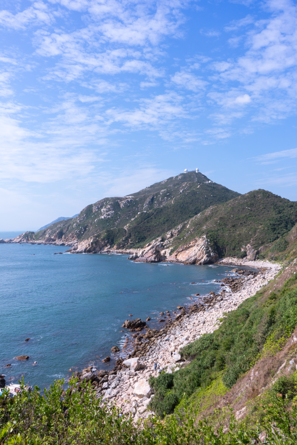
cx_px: 148
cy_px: 222
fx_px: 384
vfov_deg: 60.3
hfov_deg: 42.3
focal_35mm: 31
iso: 100
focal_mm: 31
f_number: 14
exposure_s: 1/160
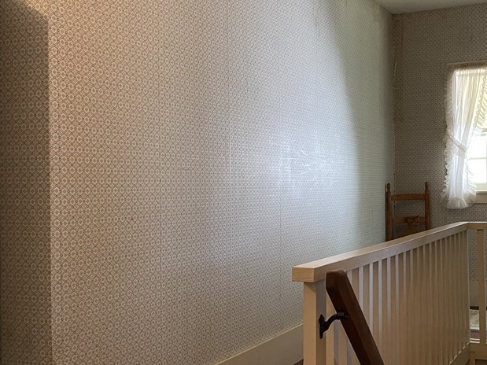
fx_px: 605
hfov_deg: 42.5
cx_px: 365
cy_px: 178
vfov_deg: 33.6
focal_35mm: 43
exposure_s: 1/40
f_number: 1.8
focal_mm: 4.25
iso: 320
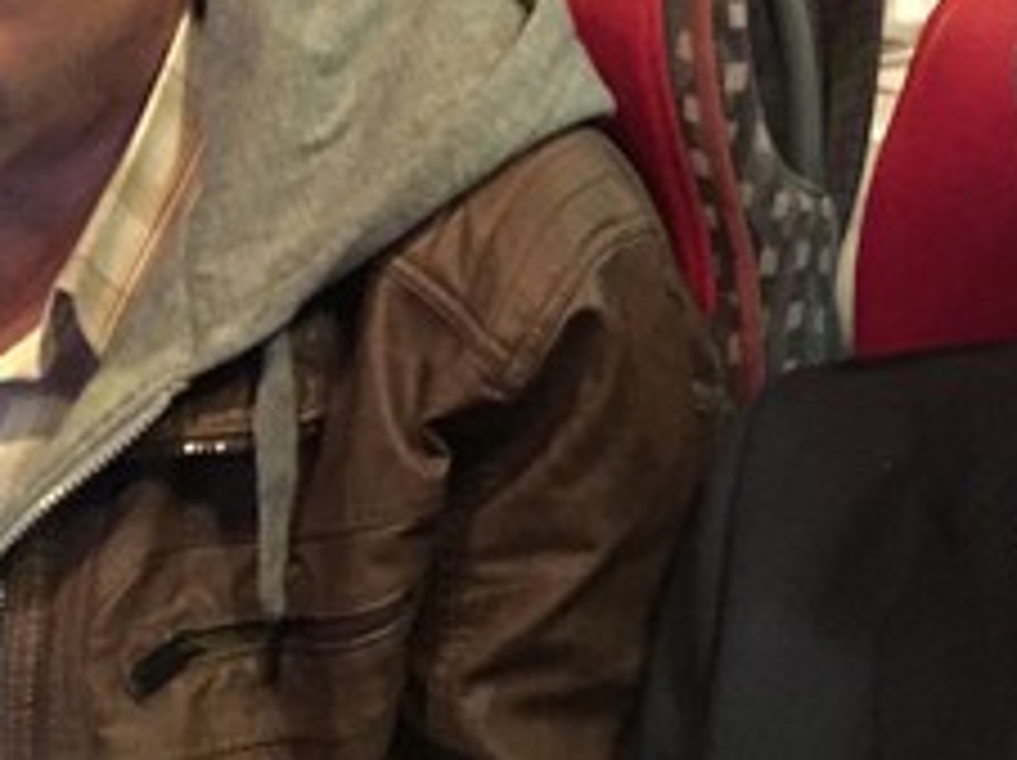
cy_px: -193
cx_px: 1102
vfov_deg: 16.3
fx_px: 2524
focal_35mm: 86
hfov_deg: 21.7
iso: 1000
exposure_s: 1/17
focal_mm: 4.15
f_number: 2.2
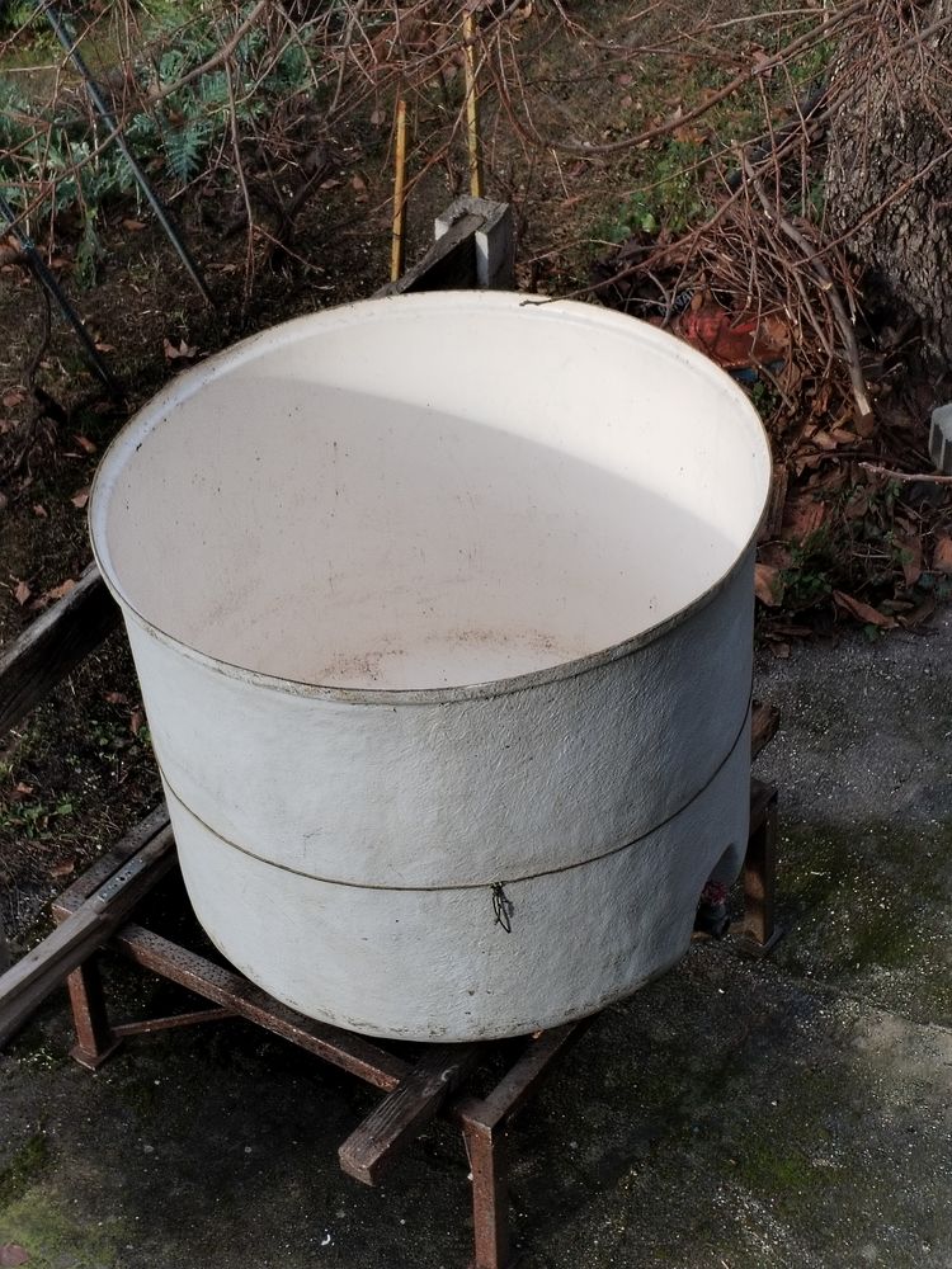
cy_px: 634
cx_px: 476
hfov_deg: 20.4
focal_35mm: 72
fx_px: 2640
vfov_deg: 27.0
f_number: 1.8
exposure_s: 1/288
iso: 100
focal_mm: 4.75
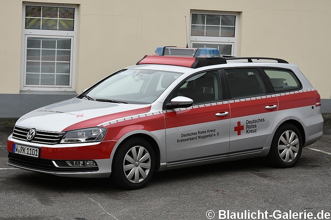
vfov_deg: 16.1
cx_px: 166
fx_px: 781
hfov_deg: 23.9
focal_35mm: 85
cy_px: 110
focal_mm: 85
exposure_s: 1/200
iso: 400
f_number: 7.1
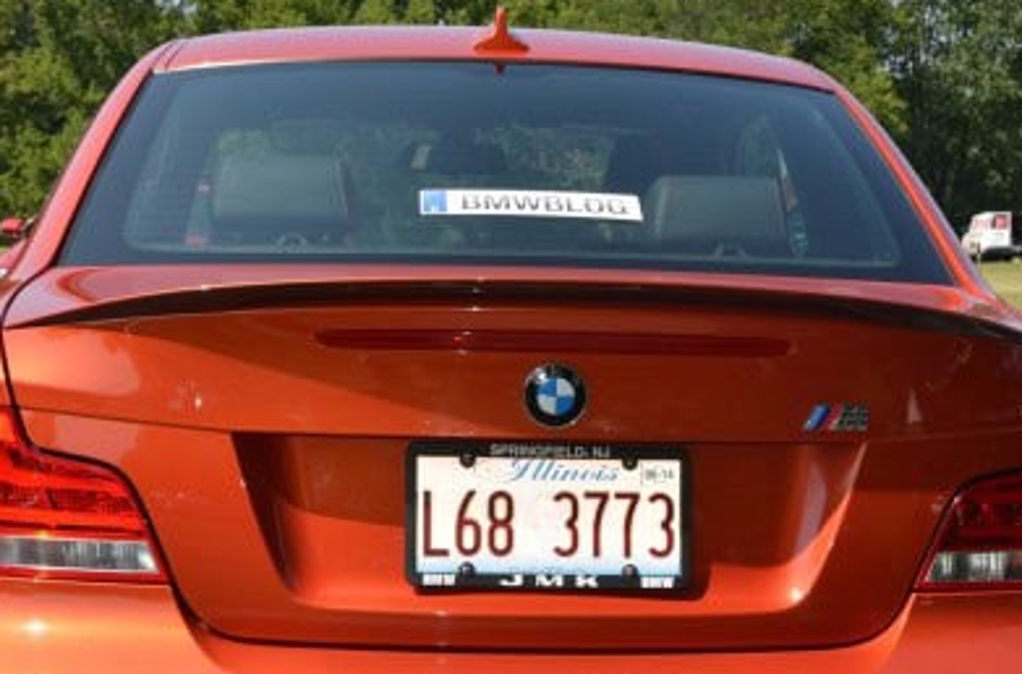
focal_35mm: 72
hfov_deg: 28.2
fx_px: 2036
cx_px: 512
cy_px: 525
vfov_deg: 18.7
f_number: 8
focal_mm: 25
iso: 100
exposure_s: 1/250
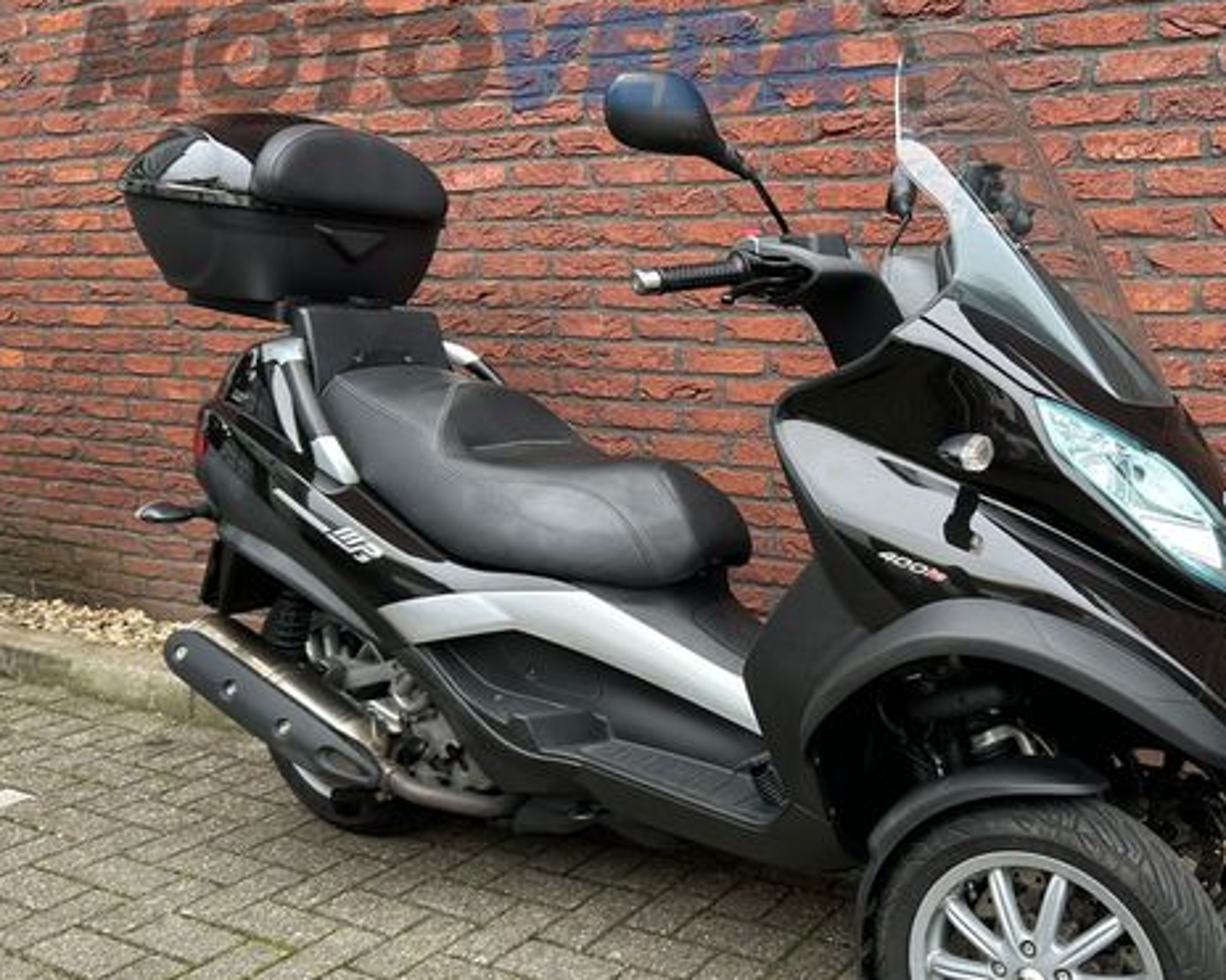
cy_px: 589
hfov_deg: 50.4
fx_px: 1270
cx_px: 843
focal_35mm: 35
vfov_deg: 42.0
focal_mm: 5.7
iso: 80
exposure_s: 1/121
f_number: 1.5
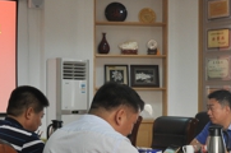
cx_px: 117
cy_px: 127
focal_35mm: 82
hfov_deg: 24.8
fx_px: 525
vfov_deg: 16.4
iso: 360
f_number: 5.6
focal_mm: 18
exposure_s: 1/30
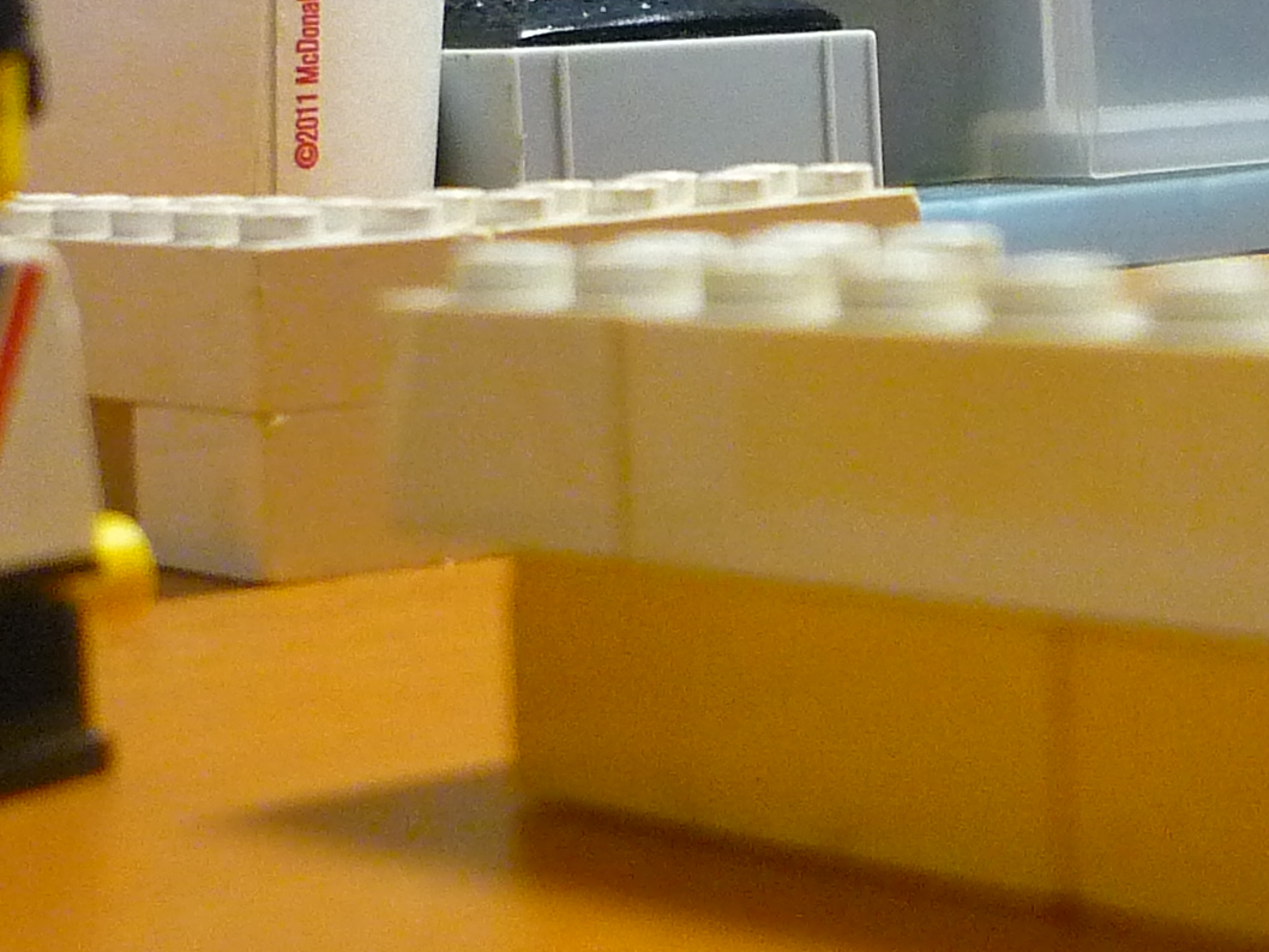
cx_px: 1108
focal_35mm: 104
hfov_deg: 18.6
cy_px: 113
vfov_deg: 14.1
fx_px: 3813
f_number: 2.8
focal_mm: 5.5
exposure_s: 1/30
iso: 400
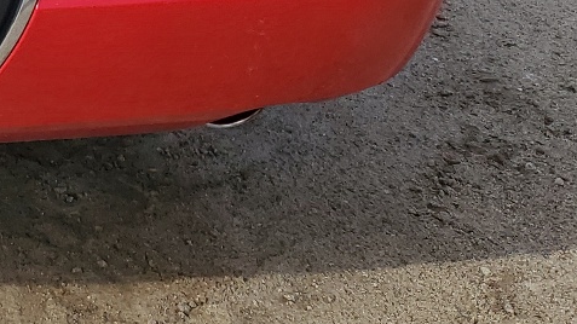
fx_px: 1453
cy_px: -301
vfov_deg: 11.6
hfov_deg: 19.1
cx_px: -336
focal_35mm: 95
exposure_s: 1/1667
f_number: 1.5
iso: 50
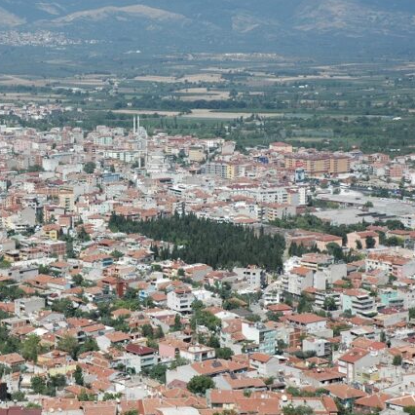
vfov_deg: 18.7
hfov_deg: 18.6
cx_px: 101
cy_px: 208
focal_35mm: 93
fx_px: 1261
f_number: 10
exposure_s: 1/400
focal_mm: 48
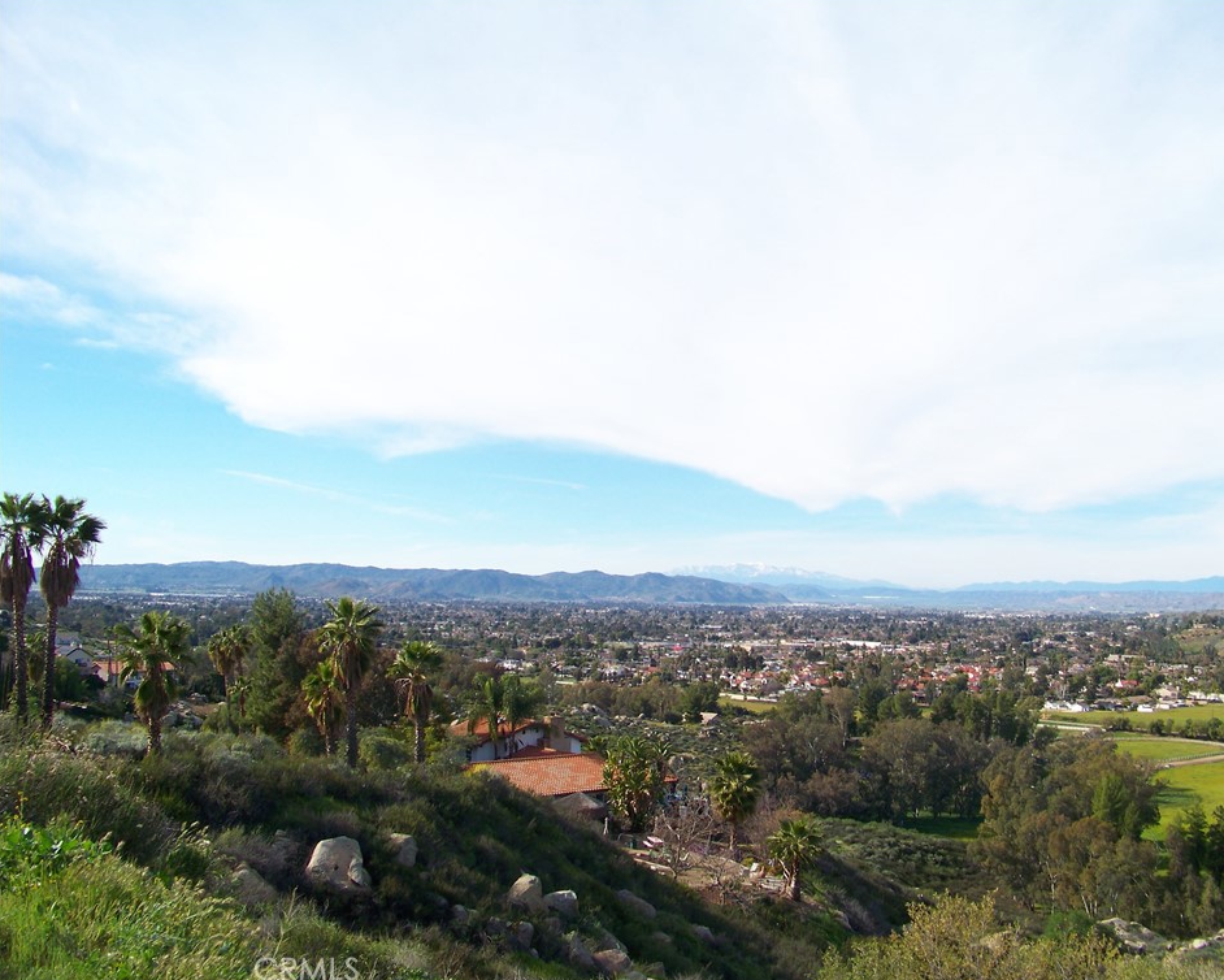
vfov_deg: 42.2
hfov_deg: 51.5
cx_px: 663
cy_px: 489
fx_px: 1268
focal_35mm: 35
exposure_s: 1/500
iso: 64
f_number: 3.6
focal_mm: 5.85
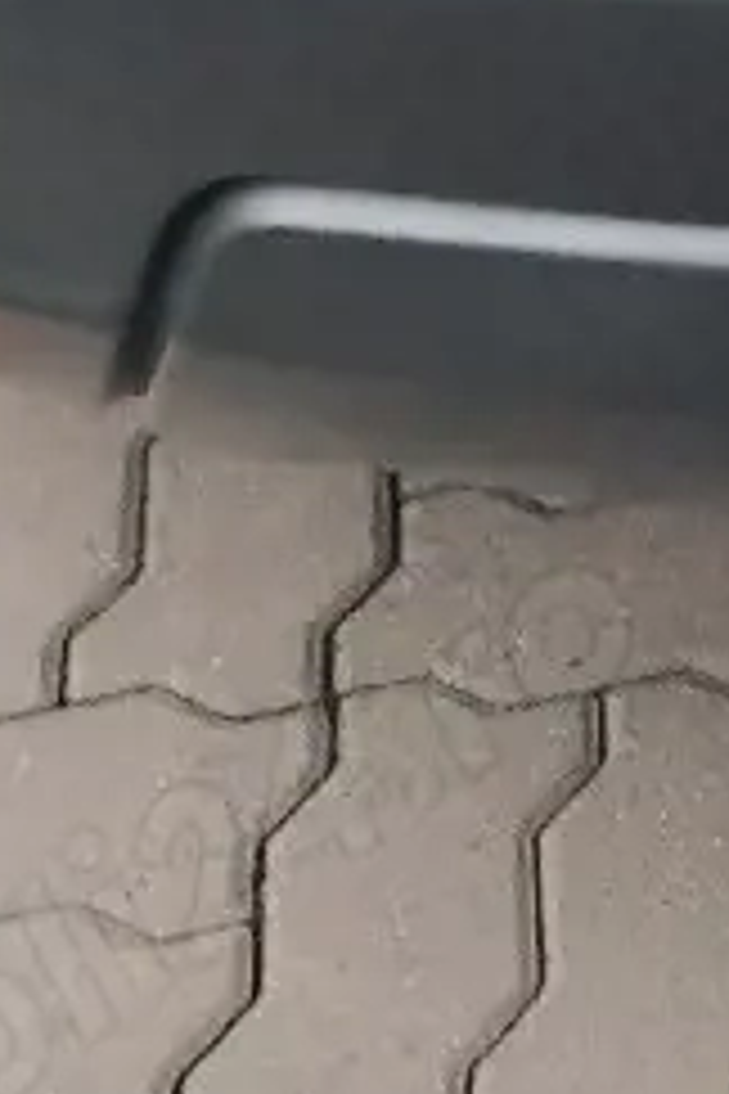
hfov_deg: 8.3
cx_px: 1611
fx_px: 4677
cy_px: -1240
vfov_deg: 11.7
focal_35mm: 154
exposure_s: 1/50
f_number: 1.8
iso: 160
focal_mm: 4
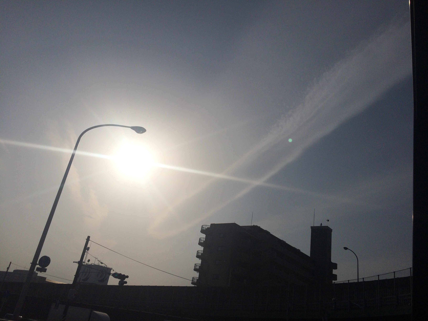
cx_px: 214
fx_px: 359
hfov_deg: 61.7
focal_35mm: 29
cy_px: 160
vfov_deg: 48.2
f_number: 2.2
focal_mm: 4.15
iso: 40
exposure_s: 1/41667
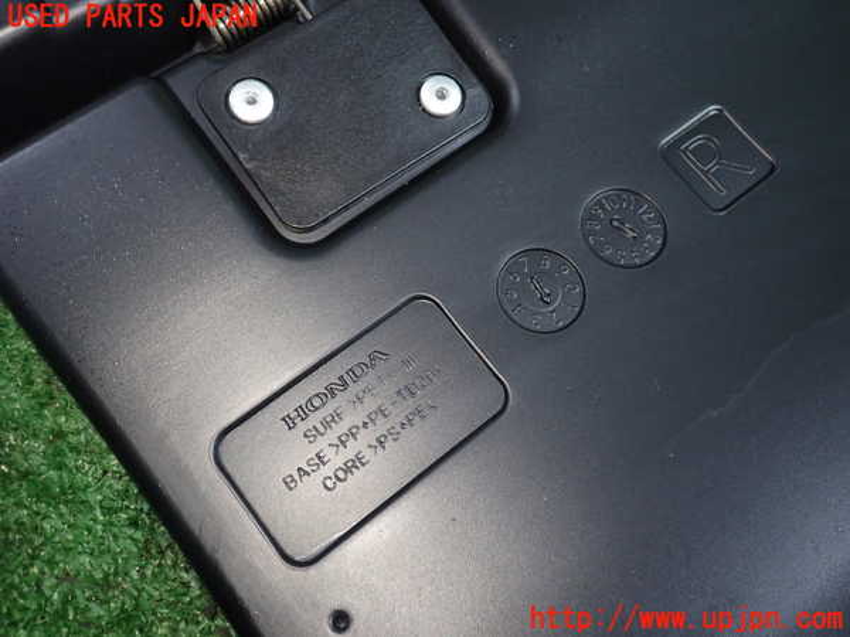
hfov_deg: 60.0
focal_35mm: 30
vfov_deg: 46.8
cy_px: 318
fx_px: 737
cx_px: 425
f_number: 2.3
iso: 250
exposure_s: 1/30
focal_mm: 5.4
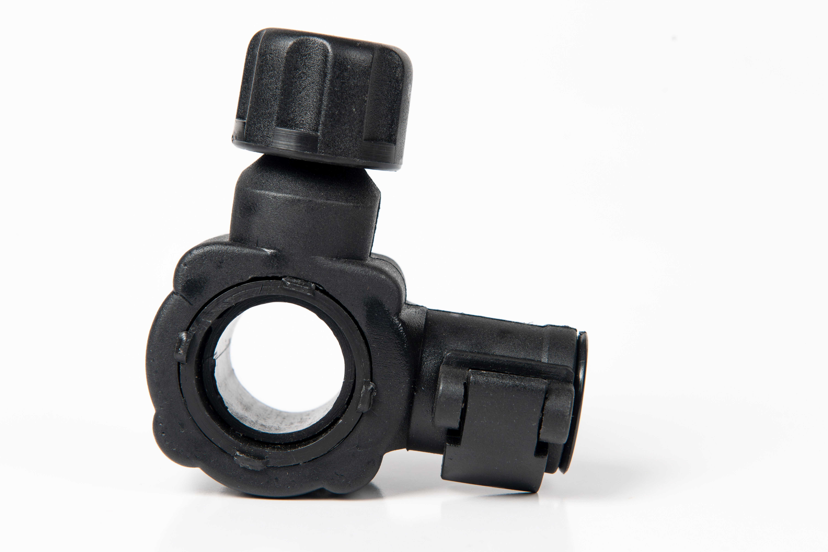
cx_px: 414
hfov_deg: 28.8
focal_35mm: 70
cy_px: 276
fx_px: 1610
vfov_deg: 19.5
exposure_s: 1/100
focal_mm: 70
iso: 100
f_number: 11
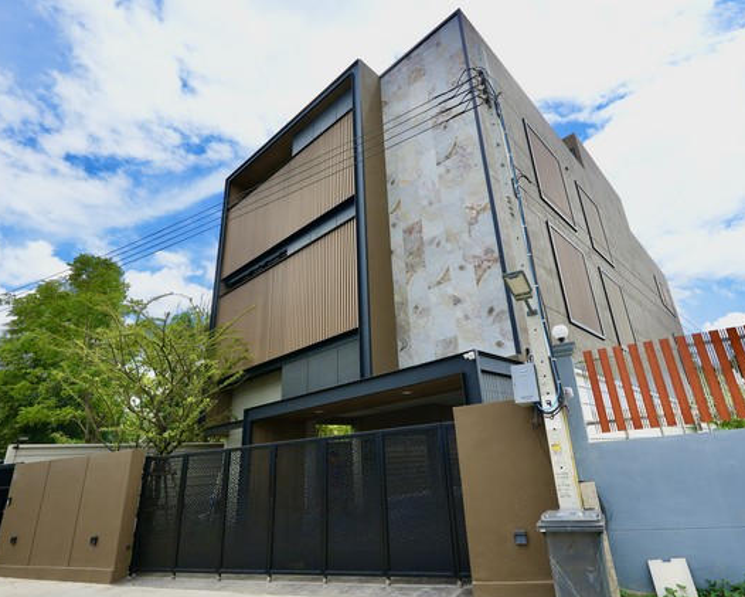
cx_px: 300
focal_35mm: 16
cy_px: 301
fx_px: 353
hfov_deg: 92.0
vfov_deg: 80.4
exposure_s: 1/200
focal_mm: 14
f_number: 8
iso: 100
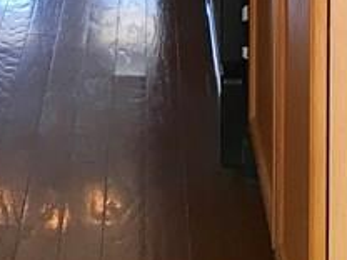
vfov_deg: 9.5
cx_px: 2
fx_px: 1433
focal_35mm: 143
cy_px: -303
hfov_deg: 13.6
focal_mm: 4.15
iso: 25
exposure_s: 1/30
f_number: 2.2
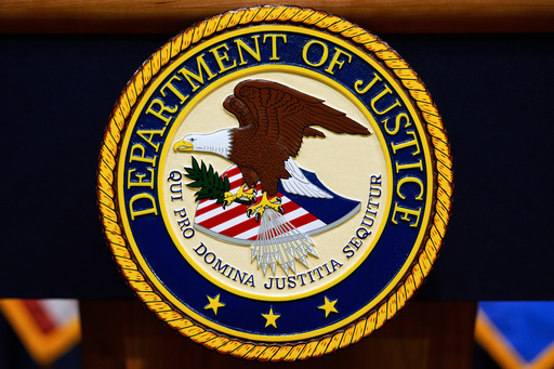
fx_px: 800
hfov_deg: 38.2
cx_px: 277
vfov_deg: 26.0
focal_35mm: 52
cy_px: 184
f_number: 2.8
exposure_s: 1/500
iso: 3200
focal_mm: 52
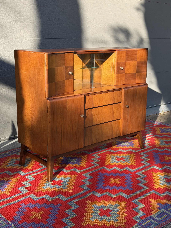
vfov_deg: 39.7
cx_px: 86
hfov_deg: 30.3
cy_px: 114
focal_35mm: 48
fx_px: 316
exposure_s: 1/693
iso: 64
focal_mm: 6.76
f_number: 1.78
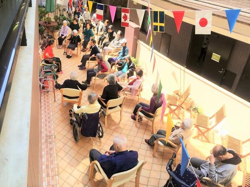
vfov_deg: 46.8
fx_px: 217
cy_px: 94
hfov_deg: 60.0
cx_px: 125
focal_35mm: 30
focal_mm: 4.12
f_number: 2.2
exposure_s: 1/1001
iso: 100
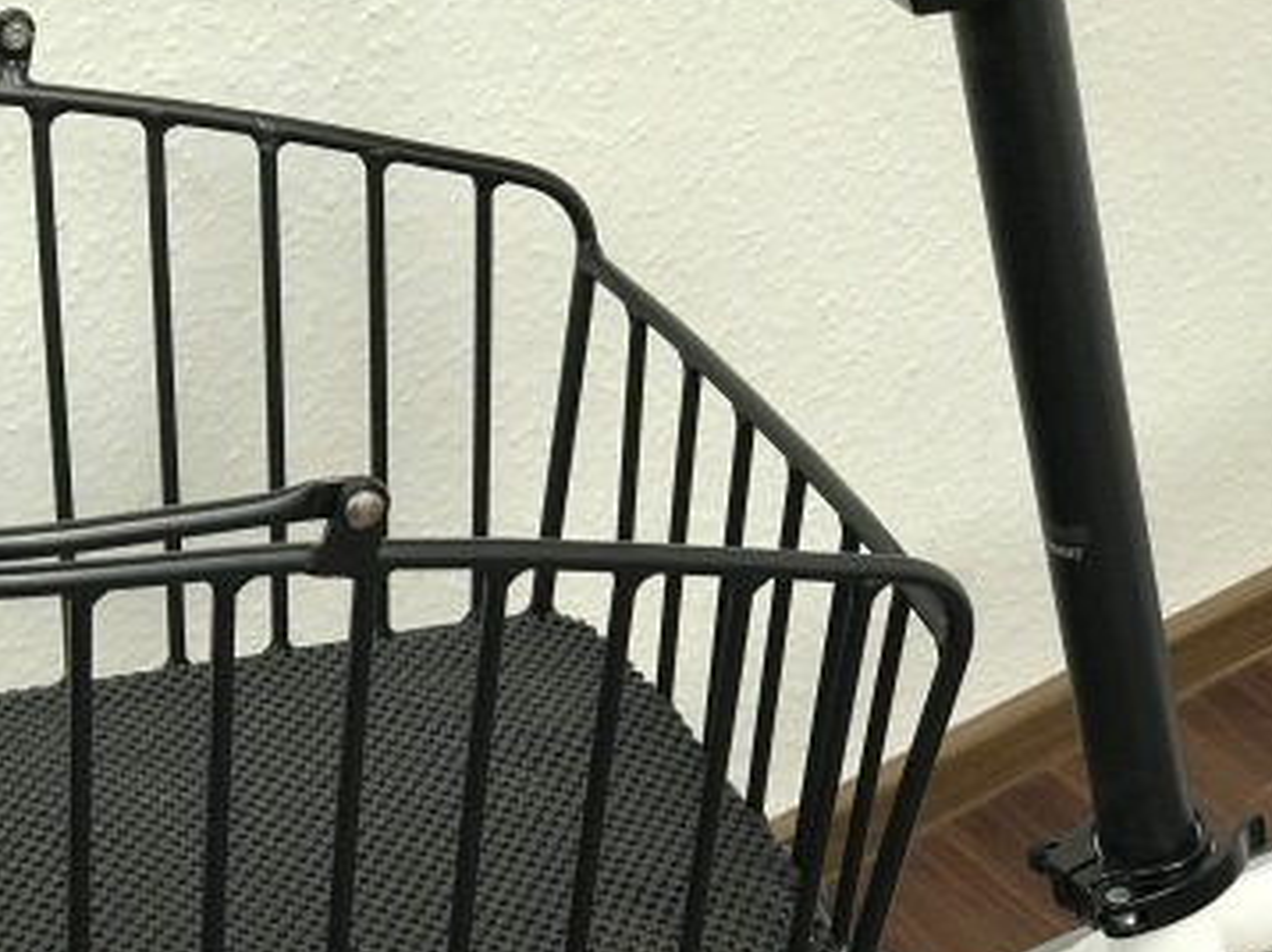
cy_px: 639
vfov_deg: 15.8
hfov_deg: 20.9
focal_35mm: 93
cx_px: 291
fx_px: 3415
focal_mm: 6.6
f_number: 2.8
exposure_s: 1/50
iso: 100
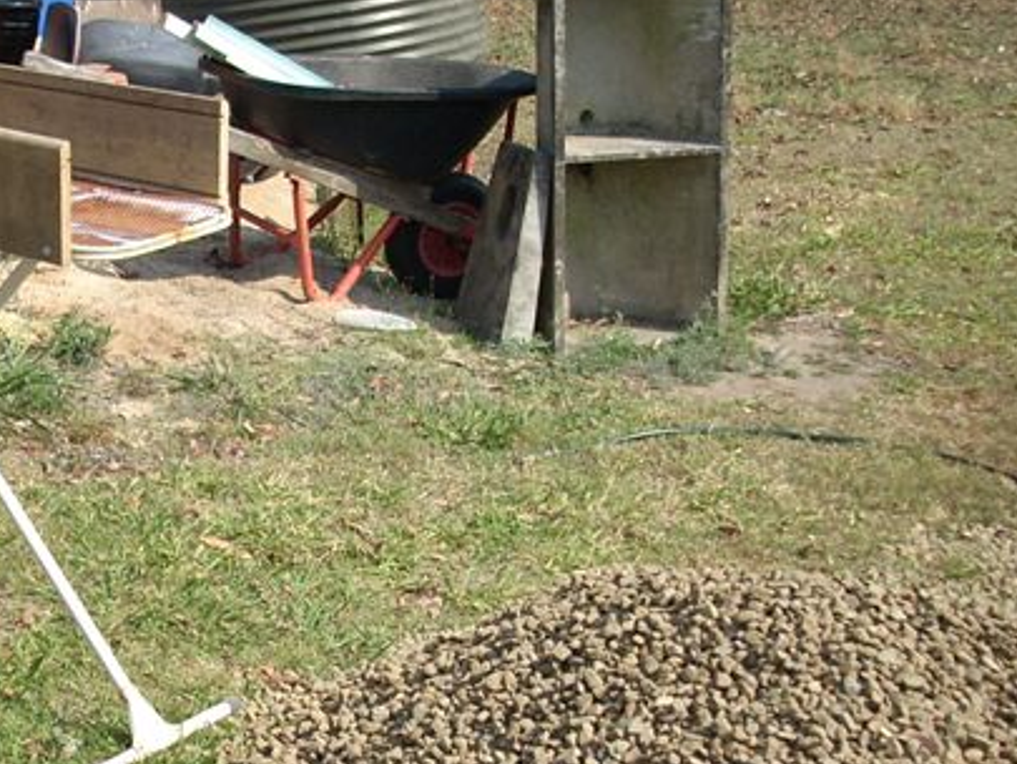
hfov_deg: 26.2
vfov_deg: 20.2
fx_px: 2145
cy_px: 447
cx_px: 193
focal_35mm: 73
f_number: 5.6
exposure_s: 1/201
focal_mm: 6.2
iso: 64
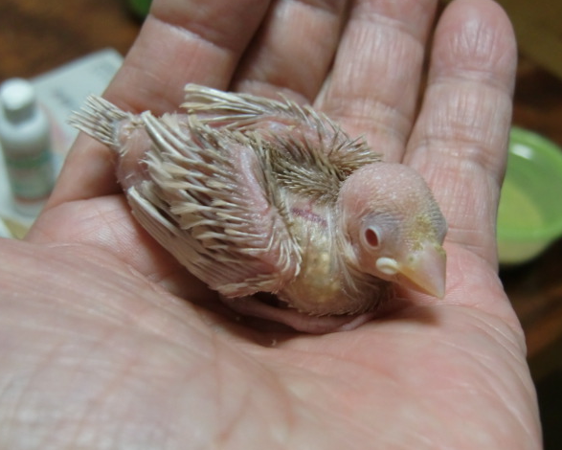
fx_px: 832
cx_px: 278
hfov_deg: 37.3
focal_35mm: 50
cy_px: 225
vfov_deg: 30.3
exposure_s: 1/40
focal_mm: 8.4
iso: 400
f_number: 4
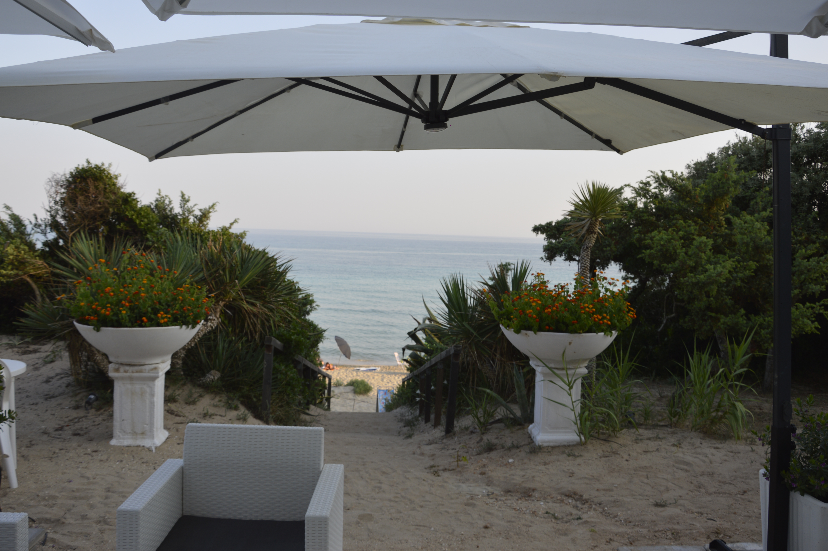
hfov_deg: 59.5
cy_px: 276
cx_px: 414
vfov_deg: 41.6
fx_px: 724
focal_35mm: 32
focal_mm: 21
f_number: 6.3
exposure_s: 1/160
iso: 100
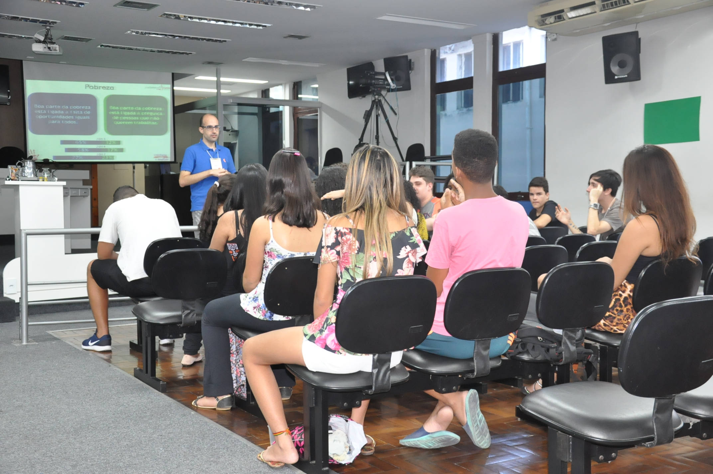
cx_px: 356
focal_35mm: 45
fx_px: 890
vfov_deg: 29.8
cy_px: 237
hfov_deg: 43.7
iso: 2000
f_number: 5
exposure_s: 1/60
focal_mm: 30
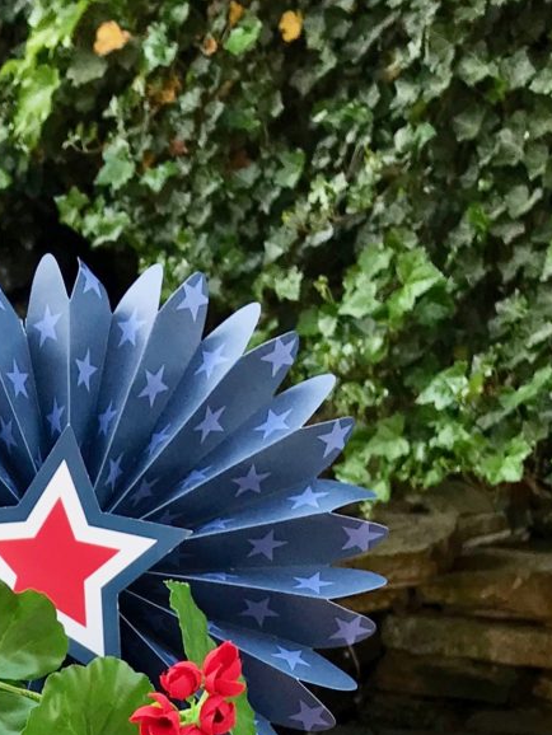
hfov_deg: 14.9
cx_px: -258
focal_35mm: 93
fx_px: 1976
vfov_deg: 18.5
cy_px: 1118
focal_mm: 3.99
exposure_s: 1/182
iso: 20
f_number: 1.8
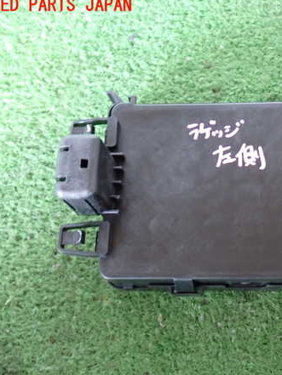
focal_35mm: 49
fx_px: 532
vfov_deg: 38.9
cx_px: 233
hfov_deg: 28.9
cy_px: 186
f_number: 2.5
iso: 800
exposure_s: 1/30
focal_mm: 6.37
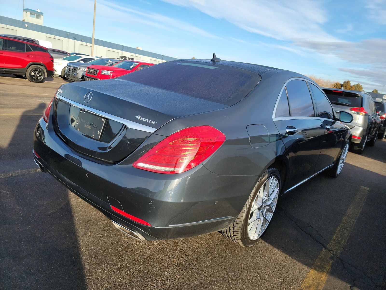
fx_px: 268
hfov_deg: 71.6
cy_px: 145
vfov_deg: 56.8
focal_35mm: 24
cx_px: 193
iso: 50
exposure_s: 1/317
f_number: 1.8
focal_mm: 6.7
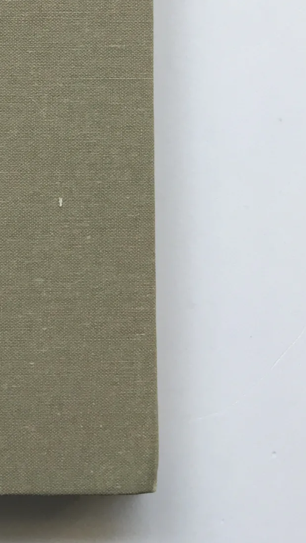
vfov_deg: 29.3
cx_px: -134
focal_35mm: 71
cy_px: 133
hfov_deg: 15.8
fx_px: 1024
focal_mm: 3.99
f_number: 1.8
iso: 40
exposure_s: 1/100
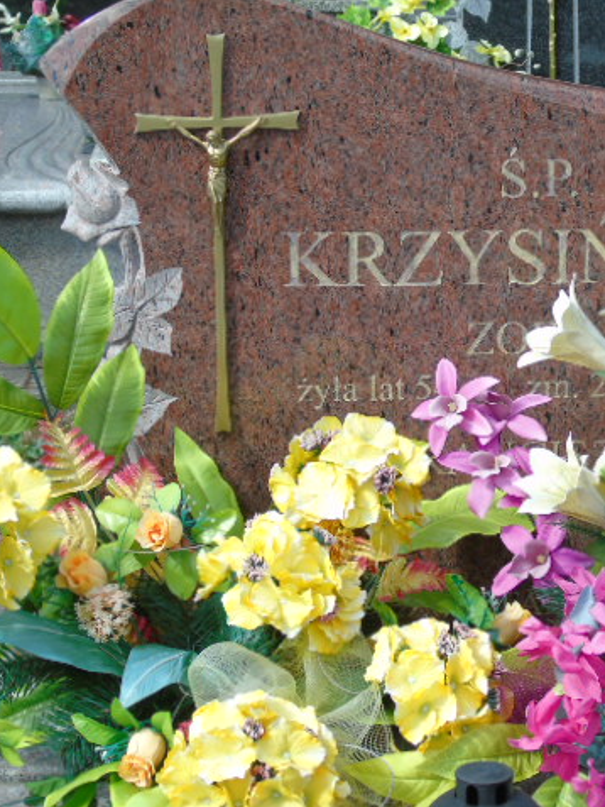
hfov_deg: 13.4
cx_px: 453
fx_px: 2562
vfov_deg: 17.9
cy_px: 404
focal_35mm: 110
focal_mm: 15
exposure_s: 1/250
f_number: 4.1
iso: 80
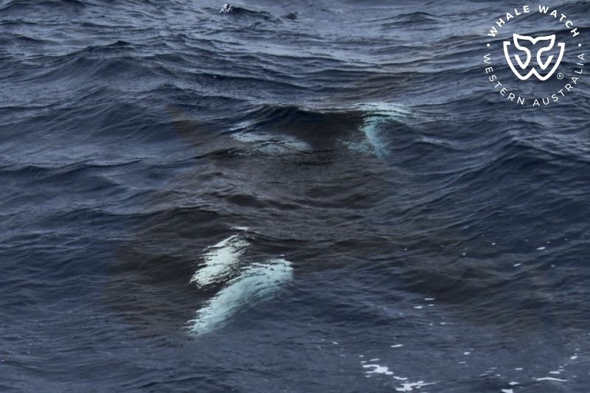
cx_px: 295
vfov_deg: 17.5
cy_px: 196
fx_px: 1278
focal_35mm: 78
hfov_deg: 26.0
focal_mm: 78
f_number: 5
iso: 1250
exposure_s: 1/8000
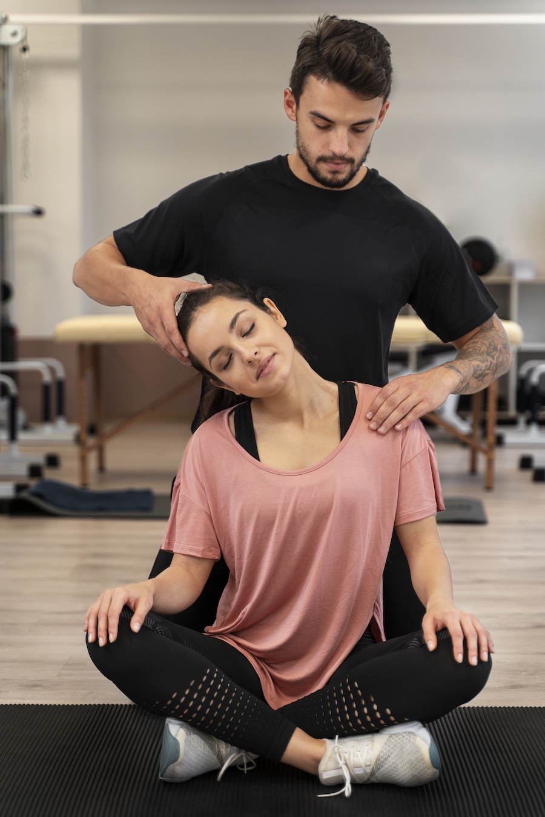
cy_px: 408
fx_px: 1521
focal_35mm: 67
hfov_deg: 20.3
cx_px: 272
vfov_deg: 30.1
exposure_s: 1/160
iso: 320
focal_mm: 67
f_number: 2.8
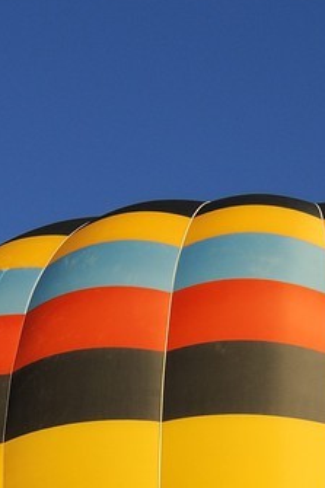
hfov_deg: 7.1
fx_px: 2589
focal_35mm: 191
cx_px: 366
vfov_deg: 9.7
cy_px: 1097
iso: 200
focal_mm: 40
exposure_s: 1/200
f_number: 11
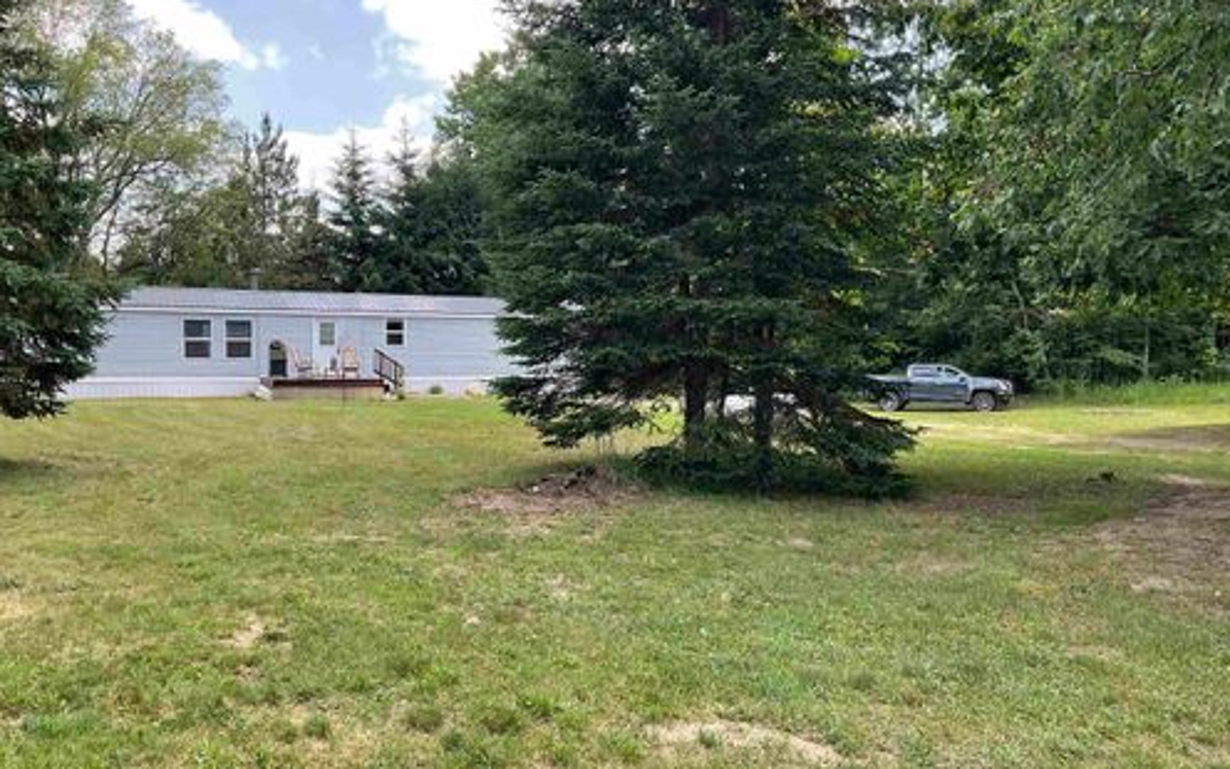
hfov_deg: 61.2
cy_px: 376
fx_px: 1039
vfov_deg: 40.6
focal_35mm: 31
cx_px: 617
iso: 16
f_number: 1.8
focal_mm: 3
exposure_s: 1/276
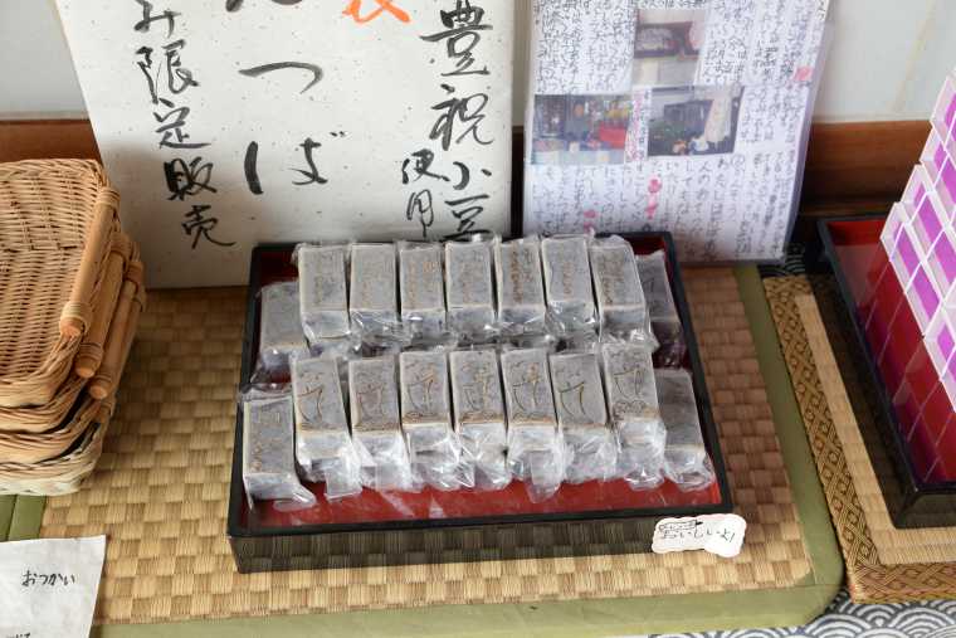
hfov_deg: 44.5
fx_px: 1169
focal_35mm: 44
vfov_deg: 30.5
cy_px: 319
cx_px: 478
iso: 800
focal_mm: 44
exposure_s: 1/250
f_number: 8
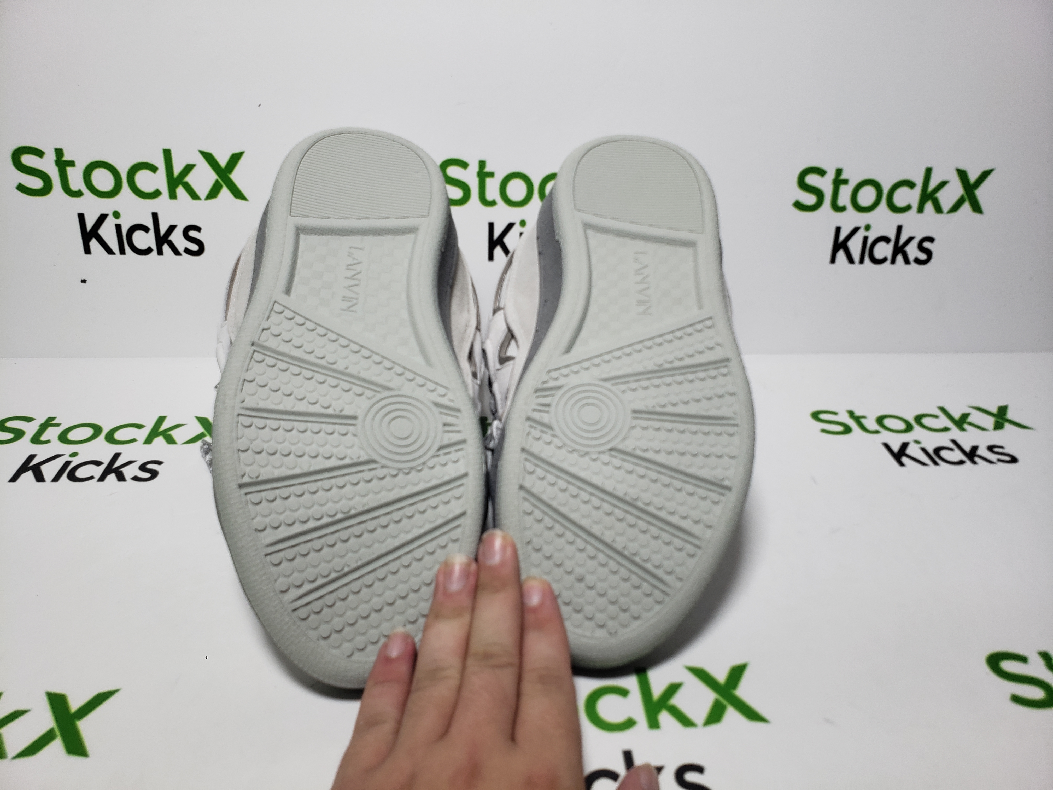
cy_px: 395
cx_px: 526
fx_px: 791
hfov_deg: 67.3
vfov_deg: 53.1
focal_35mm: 26
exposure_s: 1/240
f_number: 2.4
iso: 50
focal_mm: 4.3
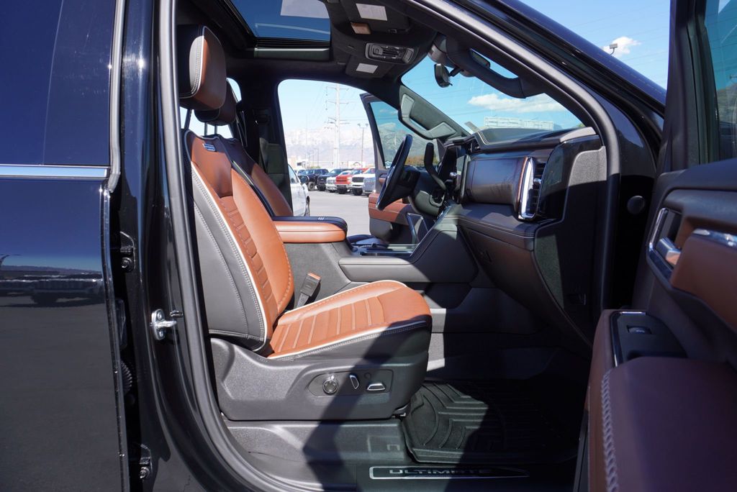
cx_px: 368
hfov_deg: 73.7
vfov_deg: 53.2
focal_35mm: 24
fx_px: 492
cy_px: 246
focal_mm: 16
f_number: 6.3
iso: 100
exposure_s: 1/160
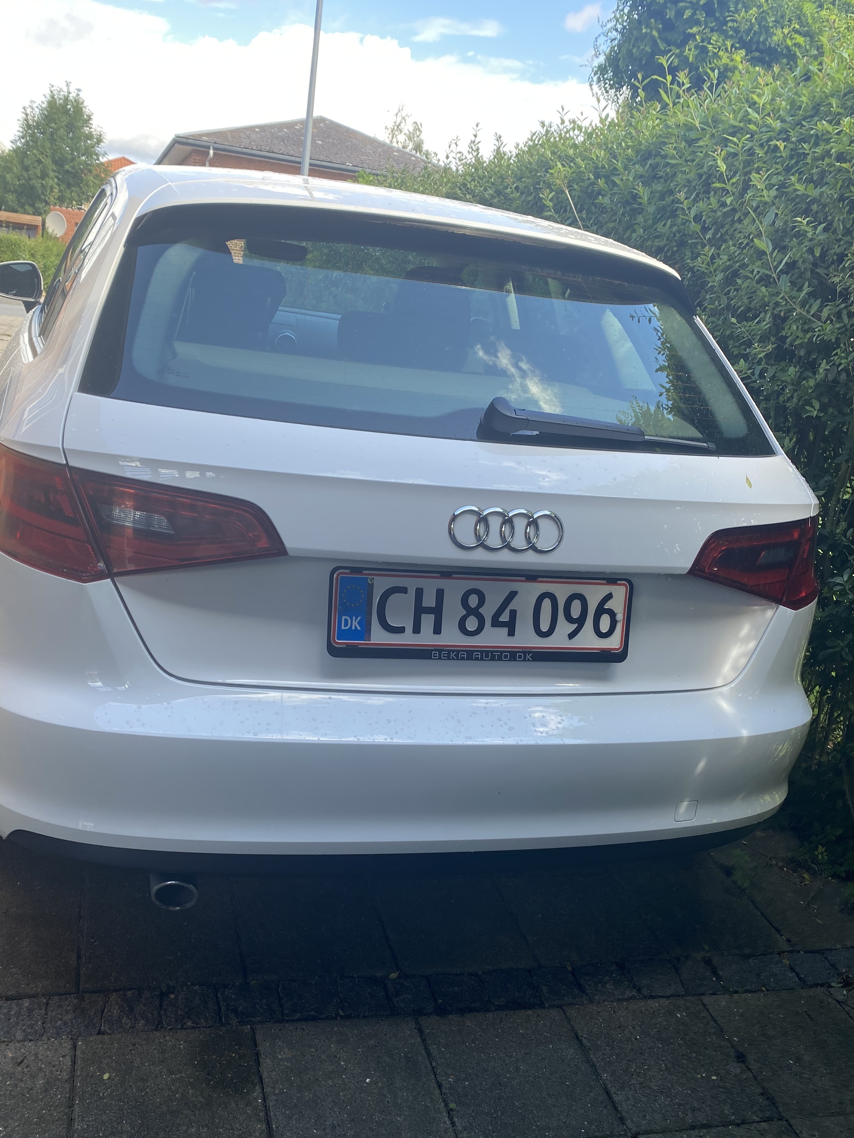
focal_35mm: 30
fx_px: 987
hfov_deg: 46.7
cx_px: 386
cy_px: 649
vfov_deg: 59.7
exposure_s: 1/266
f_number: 1.8
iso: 32
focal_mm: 4.25
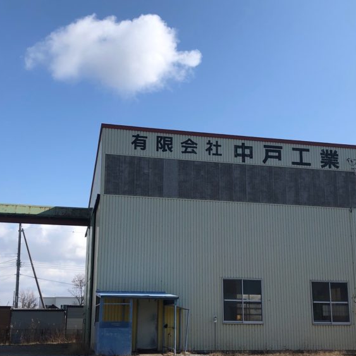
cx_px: 173
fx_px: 524
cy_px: 212
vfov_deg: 37.4
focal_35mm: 45
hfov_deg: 37.5
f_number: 1.8
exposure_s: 1/2288
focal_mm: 3.99
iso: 20
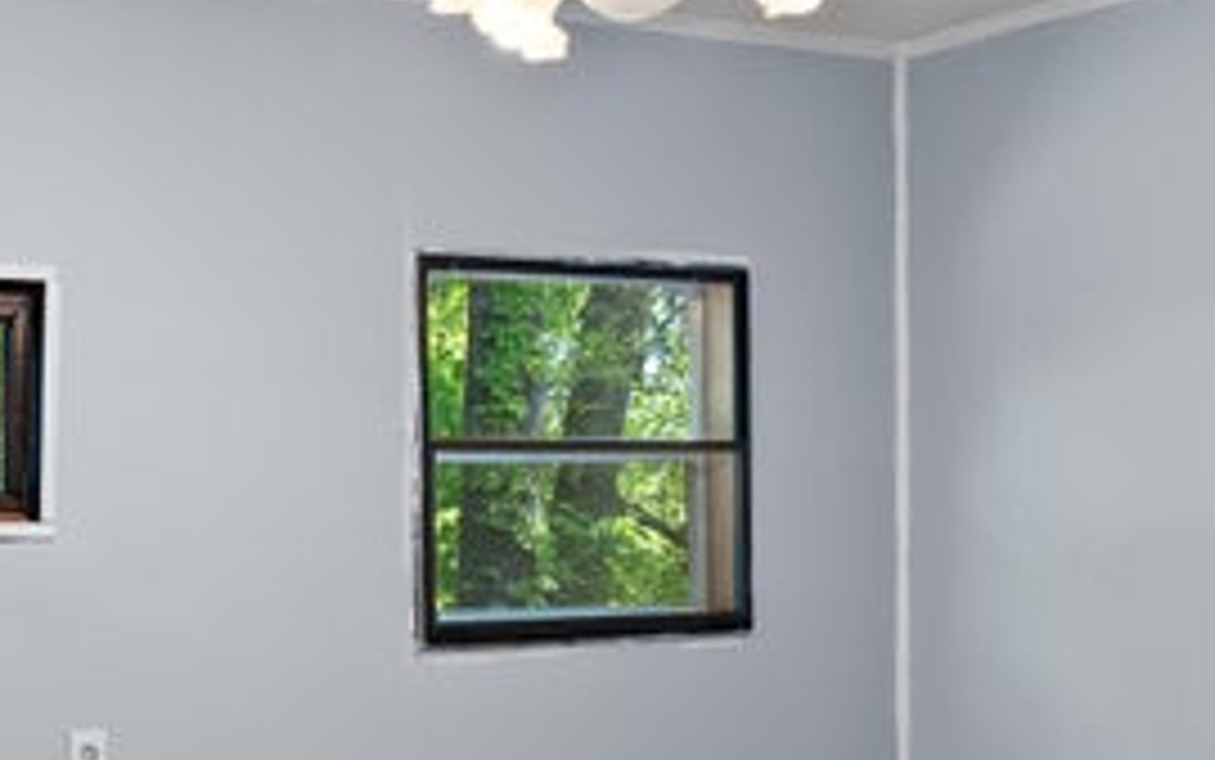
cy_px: 616
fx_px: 1921
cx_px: -22
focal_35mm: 58
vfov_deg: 22.1
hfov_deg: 32.1
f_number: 2.8
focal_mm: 16
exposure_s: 1/25
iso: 250
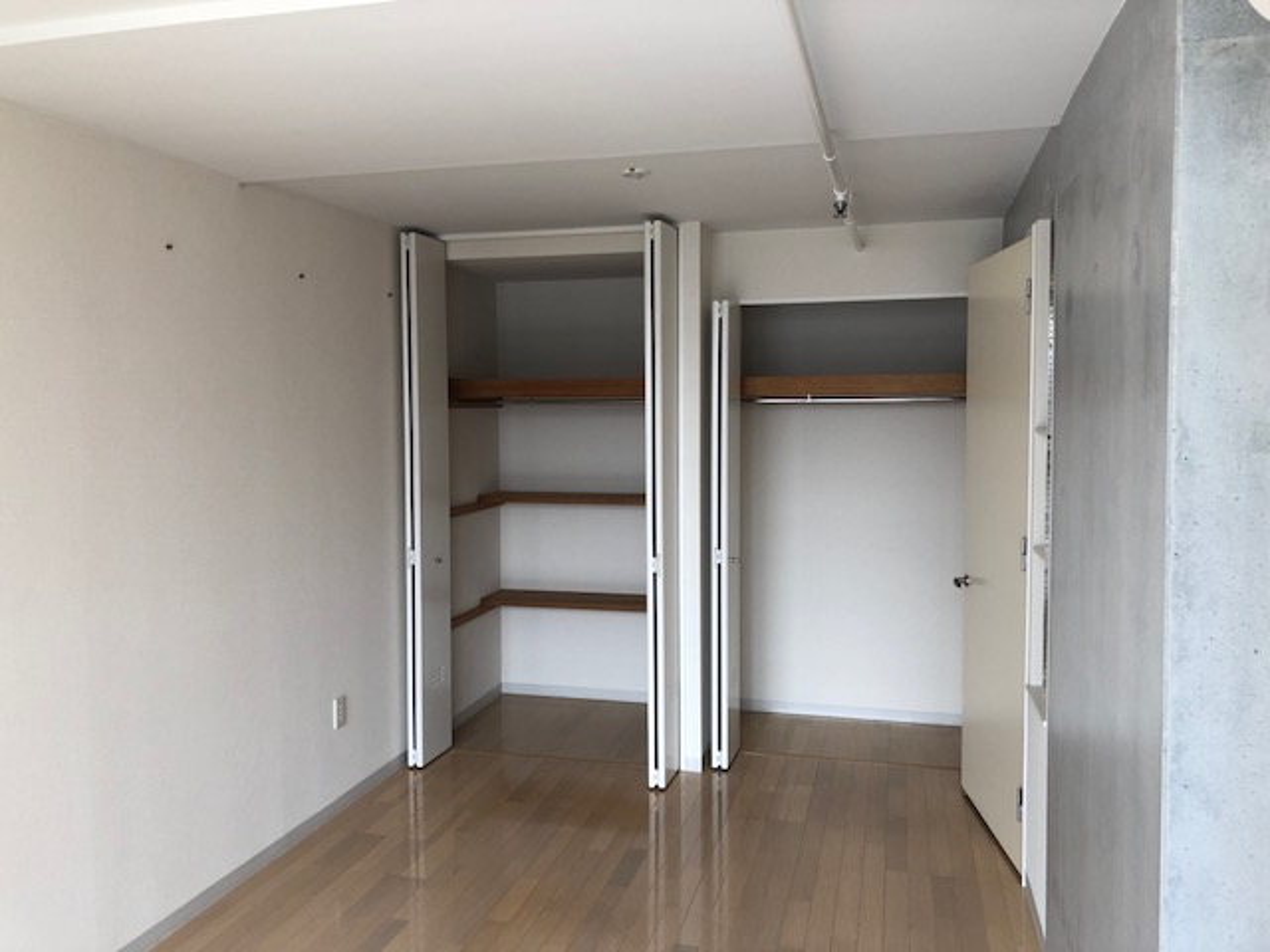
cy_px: 476
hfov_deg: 63.4
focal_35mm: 28
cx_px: 635
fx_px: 1027
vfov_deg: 49.7
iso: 20
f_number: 1.8
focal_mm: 3.99
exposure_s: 1/108
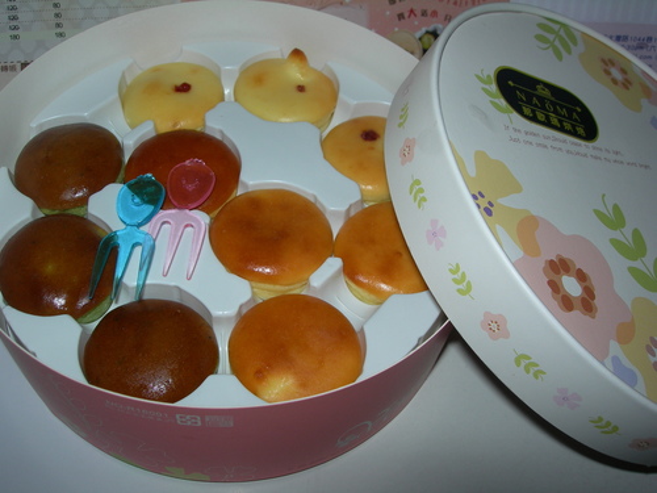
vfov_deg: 37.7
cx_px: 328
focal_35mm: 38
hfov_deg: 49.0
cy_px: 246
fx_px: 721
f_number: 4.8
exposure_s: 1/60.1
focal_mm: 7.8
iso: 50
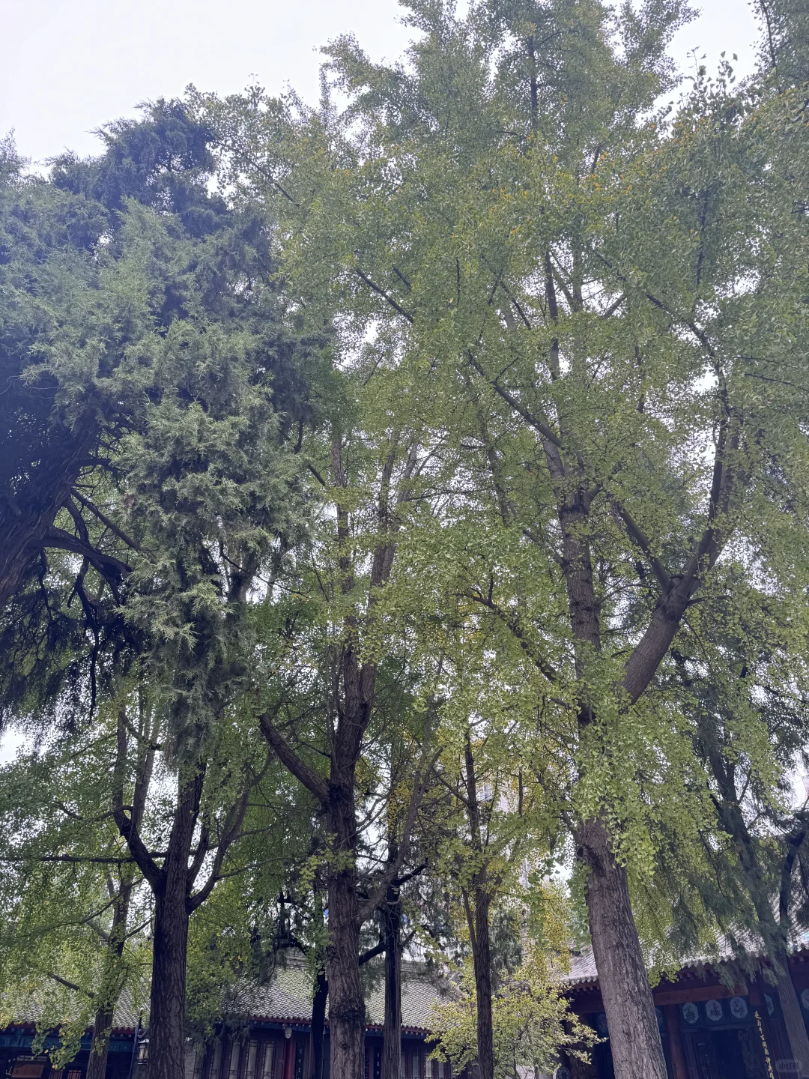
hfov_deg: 56.8
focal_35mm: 24
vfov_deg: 71.6
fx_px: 748
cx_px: 404
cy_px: 540
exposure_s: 1/183
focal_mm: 6.76
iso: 80
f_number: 1.78
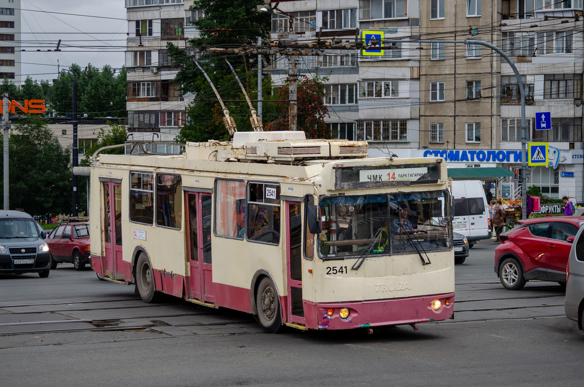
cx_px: 292
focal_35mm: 108
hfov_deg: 19.0
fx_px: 1749
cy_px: 194
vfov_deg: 12.6
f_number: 5.6
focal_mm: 72
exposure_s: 1/320
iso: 250
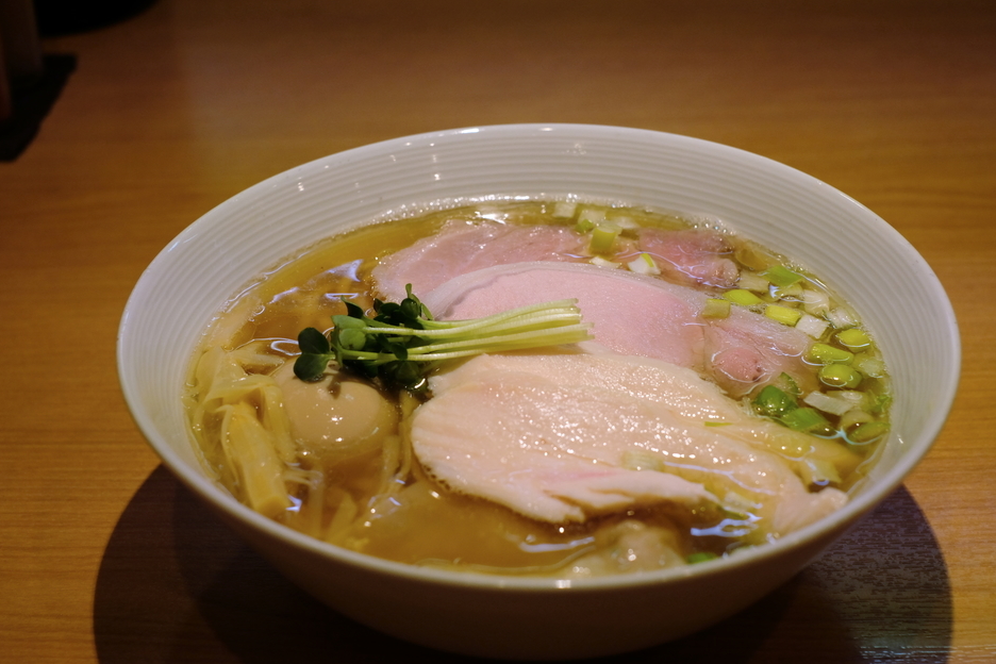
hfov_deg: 34.5
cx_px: 480
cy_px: 328
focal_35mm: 58
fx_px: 1605
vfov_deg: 23.4
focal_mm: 35
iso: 1000
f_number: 5
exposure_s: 1/340
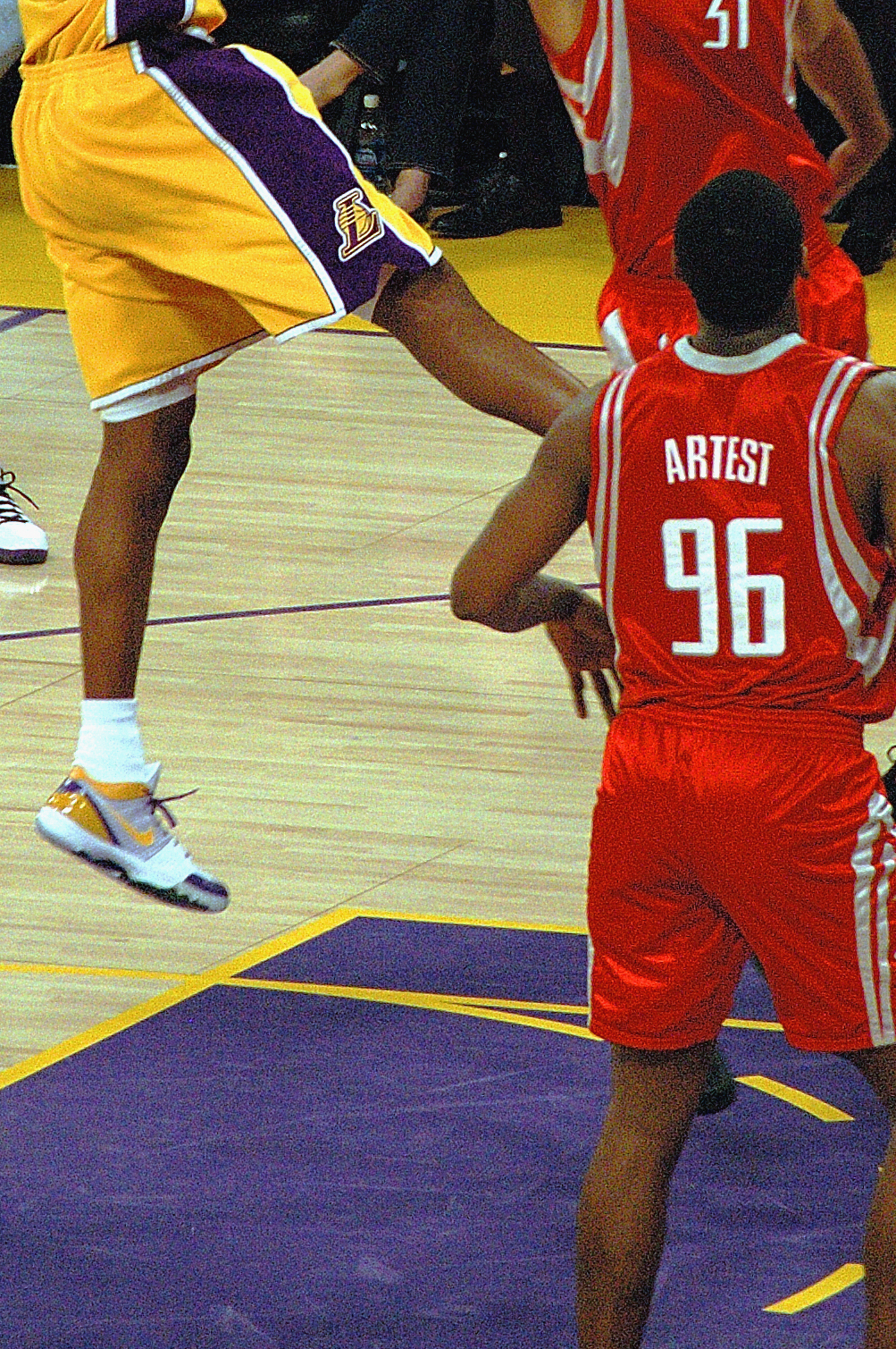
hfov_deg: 2.3
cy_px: 206
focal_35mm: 598
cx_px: 582
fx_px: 22370
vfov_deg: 3.5
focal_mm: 200
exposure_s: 1/250
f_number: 5.6
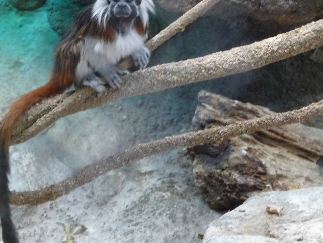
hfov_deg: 13.6
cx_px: 126
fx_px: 1353
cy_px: 80
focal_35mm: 145
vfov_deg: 10.2
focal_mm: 15.2
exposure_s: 1/8
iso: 400
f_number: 4.7
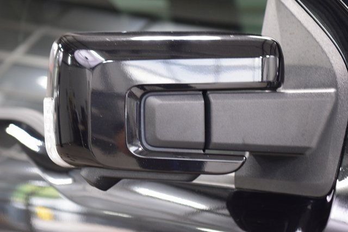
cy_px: 116
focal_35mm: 105
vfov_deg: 13.0
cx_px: 174
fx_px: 1015
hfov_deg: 19.5
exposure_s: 1/50
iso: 1600
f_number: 2.8
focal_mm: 70
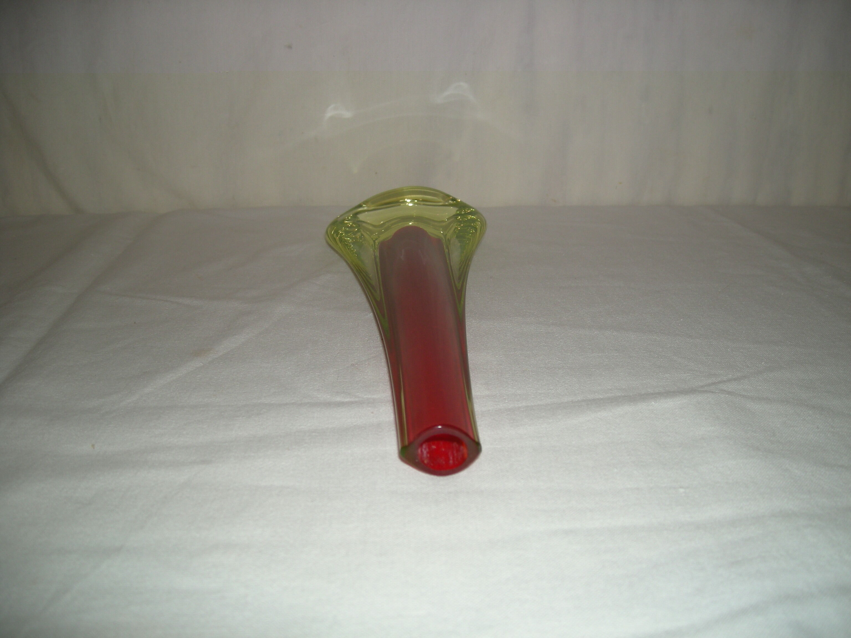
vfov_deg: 40.7
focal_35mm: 35
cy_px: 319
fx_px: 860
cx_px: 426
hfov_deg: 52.6
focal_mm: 5.7
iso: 50
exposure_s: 1/53.2
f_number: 2.8
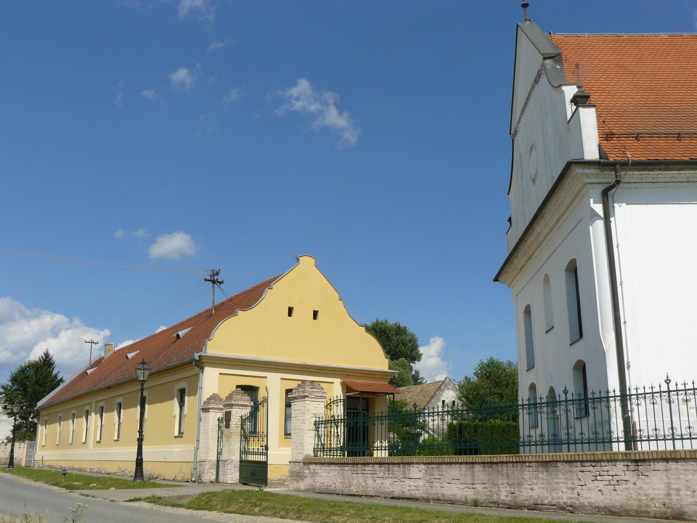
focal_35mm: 36
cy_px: 262
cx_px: 348
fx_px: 725
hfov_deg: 51.4
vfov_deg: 39.7
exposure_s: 1/400
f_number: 7.1
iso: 100
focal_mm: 6
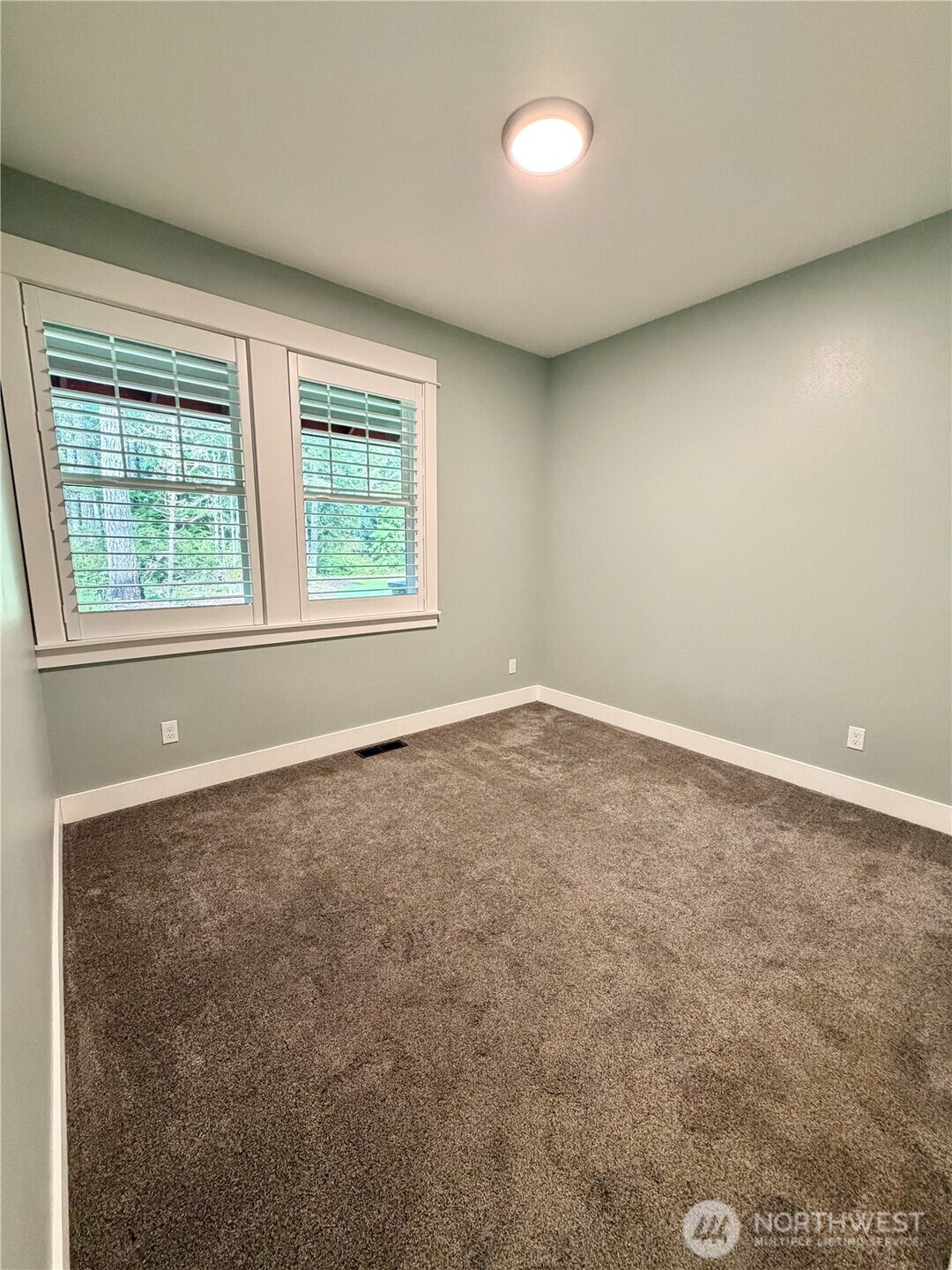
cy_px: 635
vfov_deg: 102.1
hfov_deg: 85.7
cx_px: 476
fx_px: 513
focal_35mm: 14
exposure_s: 1/60
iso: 400
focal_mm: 2.22
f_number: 2.2
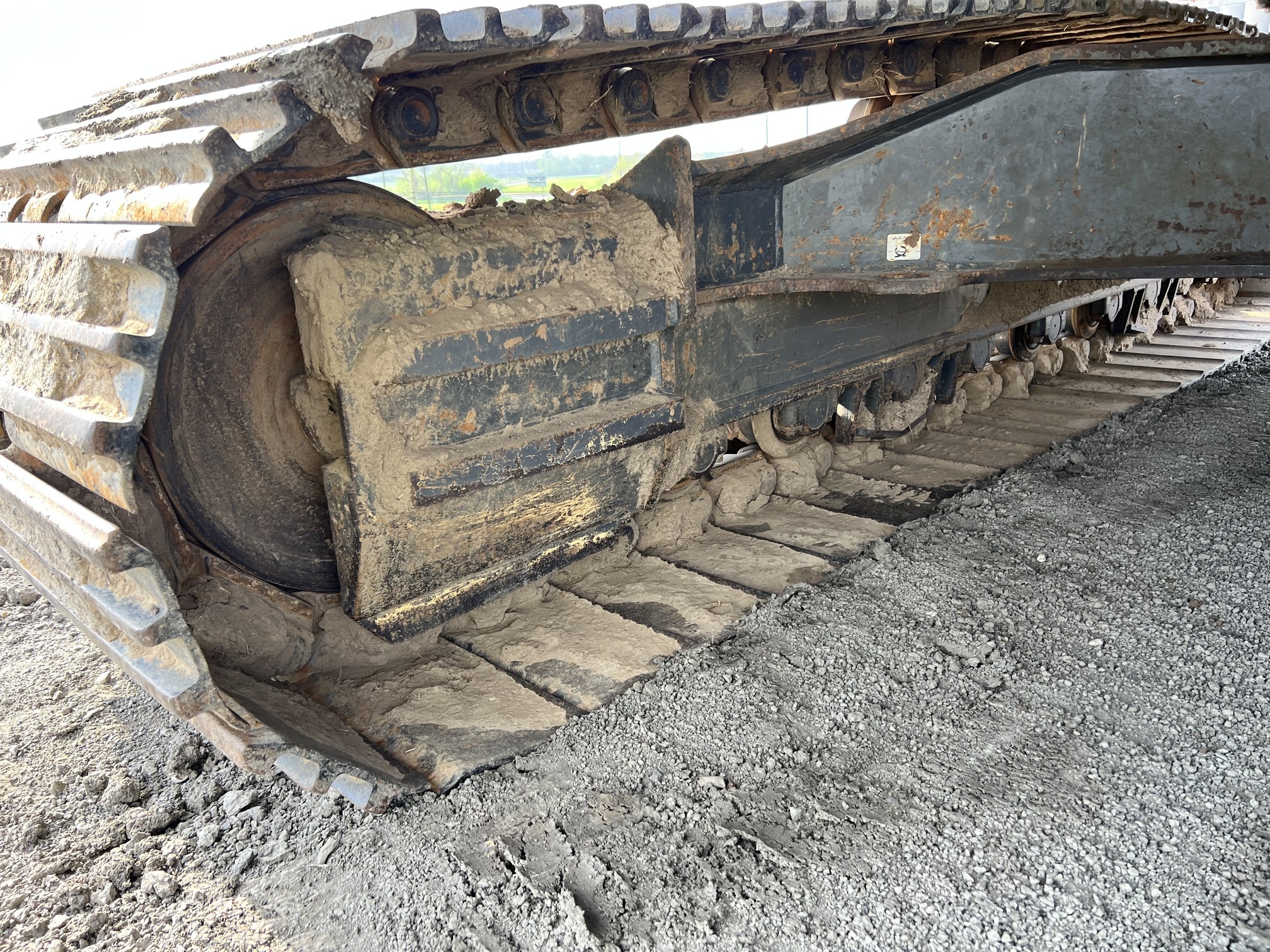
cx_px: 635
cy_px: 476
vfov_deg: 53.1
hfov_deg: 67.3
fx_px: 954
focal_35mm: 26
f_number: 1.5
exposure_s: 1/175
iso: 50
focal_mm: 5.7
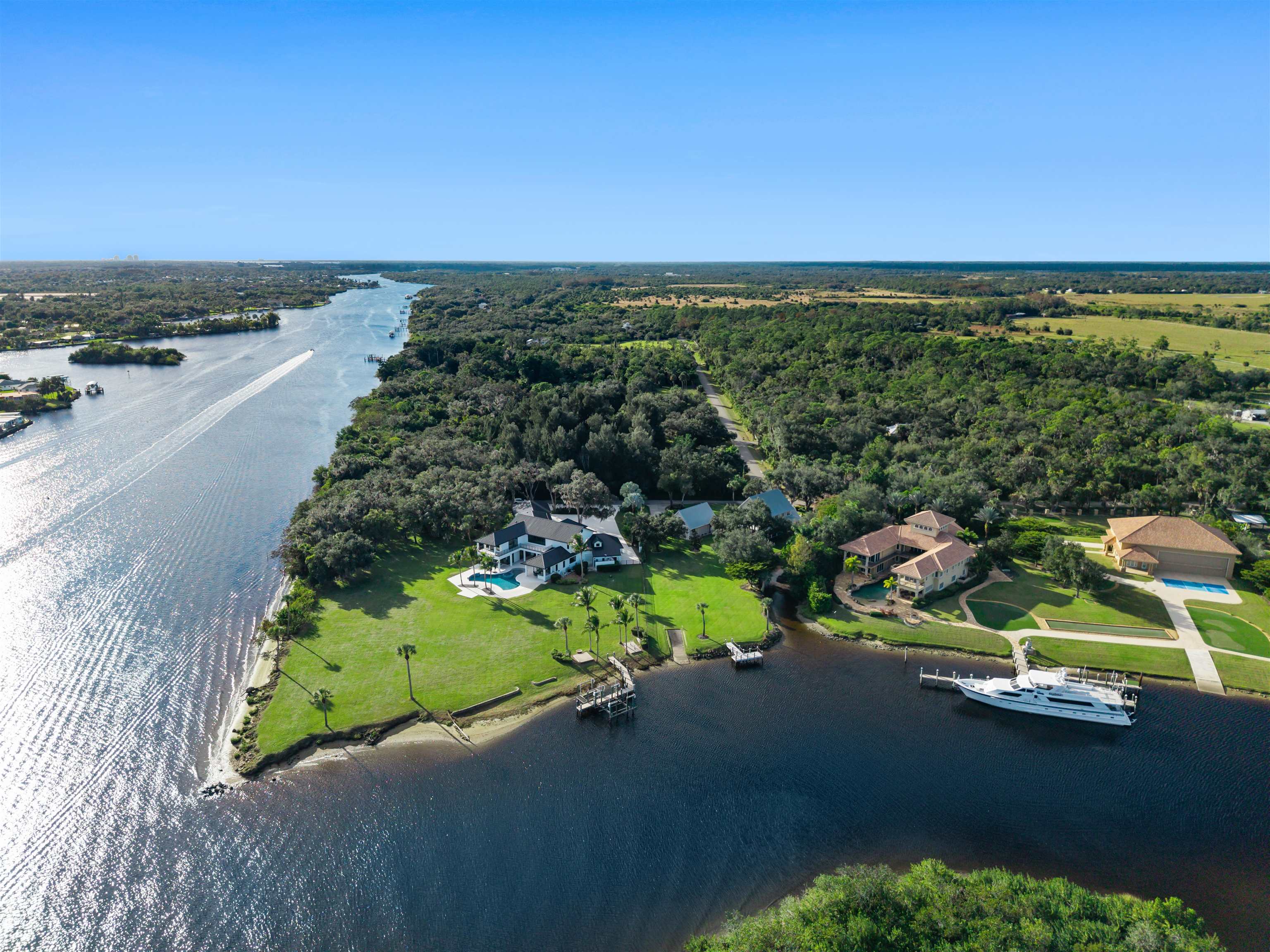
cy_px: 476
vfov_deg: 56.8
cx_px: 635
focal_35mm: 24
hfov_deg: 71.6
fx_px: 881
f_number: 1.8
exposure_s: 1/500
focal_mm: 8.67
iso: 100
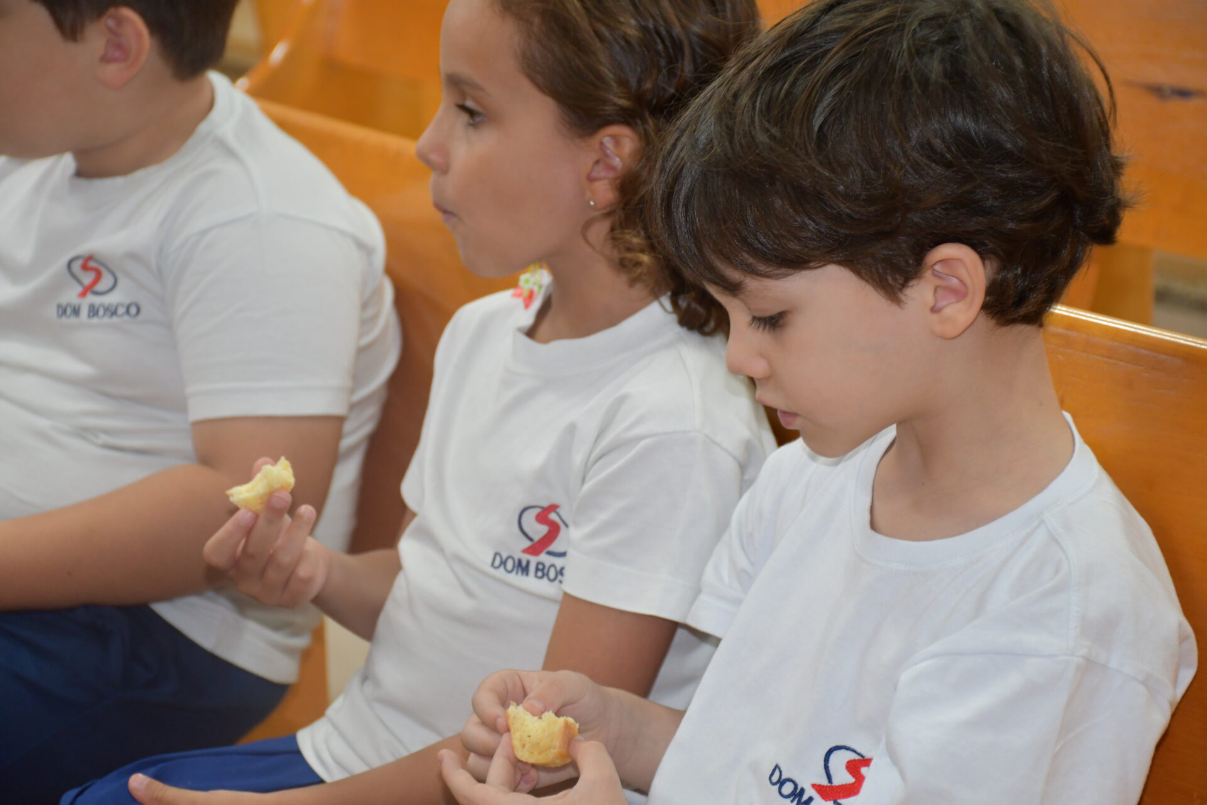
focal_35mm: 93
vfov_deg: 14.7
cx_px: 604
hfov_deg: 21.9
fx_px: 3118
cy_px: 402
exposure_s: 1/60
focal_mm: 62
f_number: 5
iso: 1250
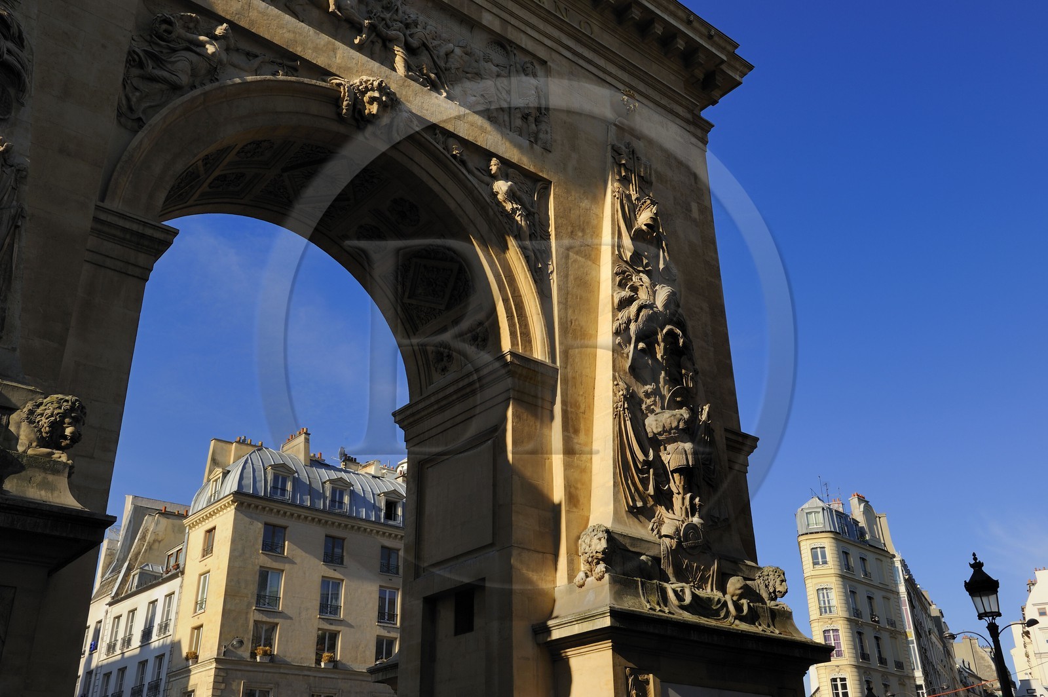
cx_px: 524
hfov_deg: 54.5
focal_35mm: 35
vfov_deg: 37.8
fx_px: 1018
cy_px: 348
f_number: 13
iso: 200
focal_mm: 35
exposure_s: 1/160
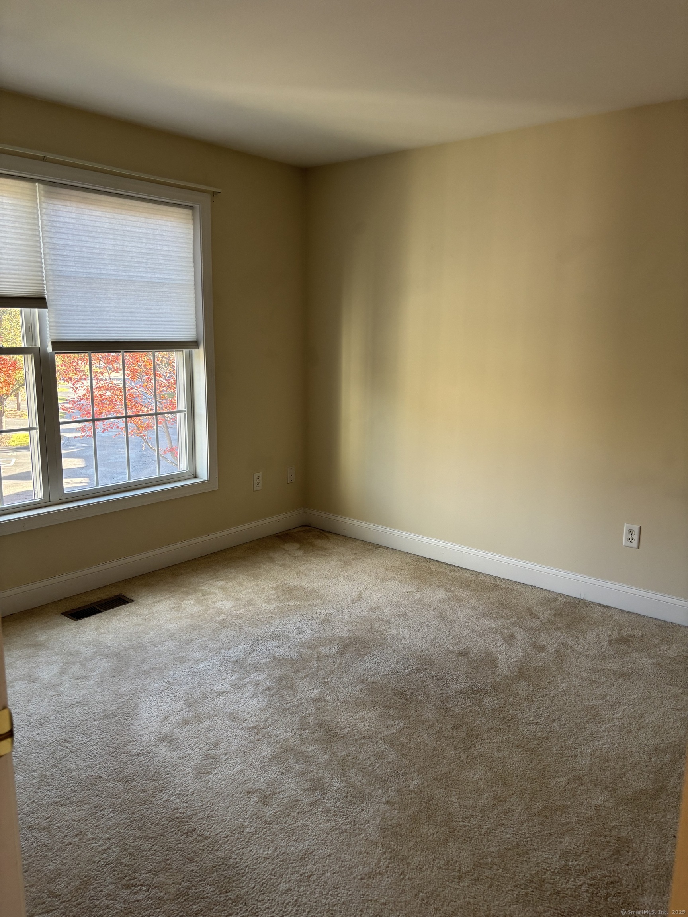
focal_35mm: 26
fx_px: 689
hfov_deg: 53.1
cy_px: 458
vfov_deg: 67.3
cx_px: 344
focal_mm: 5.96
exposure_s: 1/120
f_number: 1.6
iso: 125
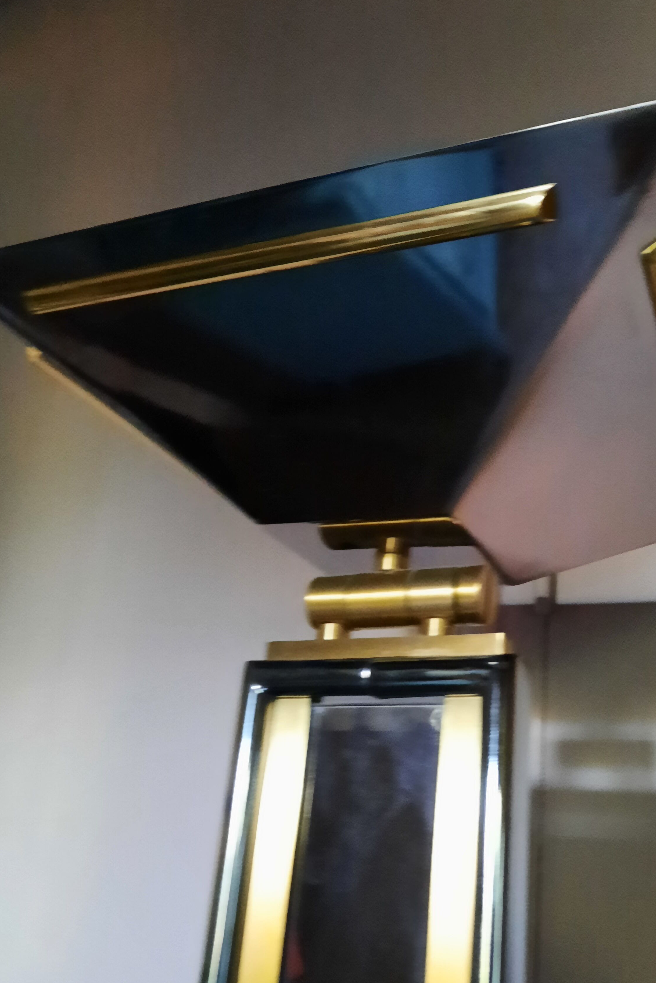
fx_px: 847
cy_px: 541
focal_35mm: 31
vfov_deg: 60.2
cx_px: 428
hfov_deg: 41.9
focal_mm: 4.6
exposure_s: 1/20
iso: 1000
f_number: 2
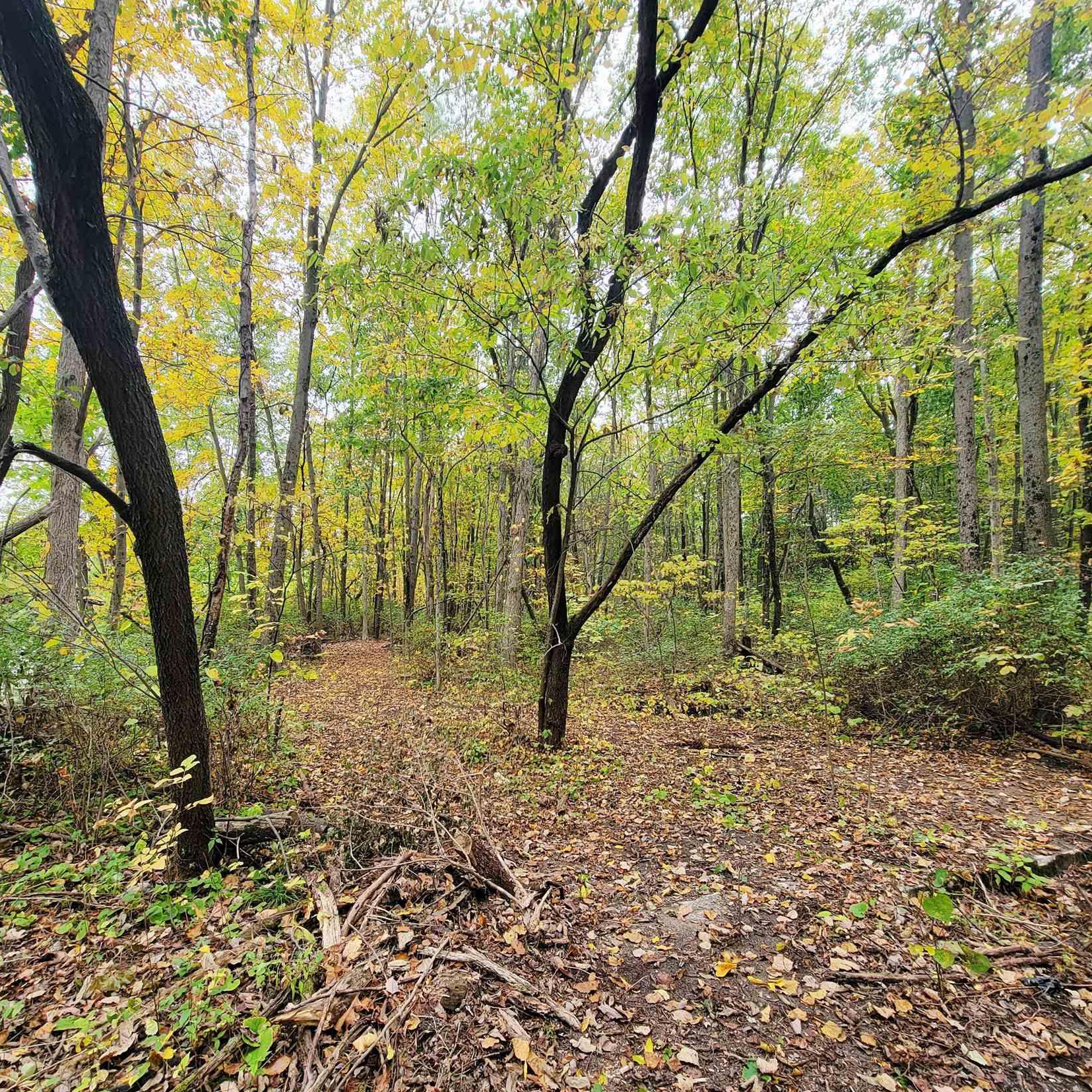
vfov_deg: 87.1
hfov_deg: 87.4
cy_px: 602
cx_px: 529
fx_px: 571
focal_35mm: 16
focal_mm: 2.2
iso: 50
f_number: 2.2
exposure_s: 1/137
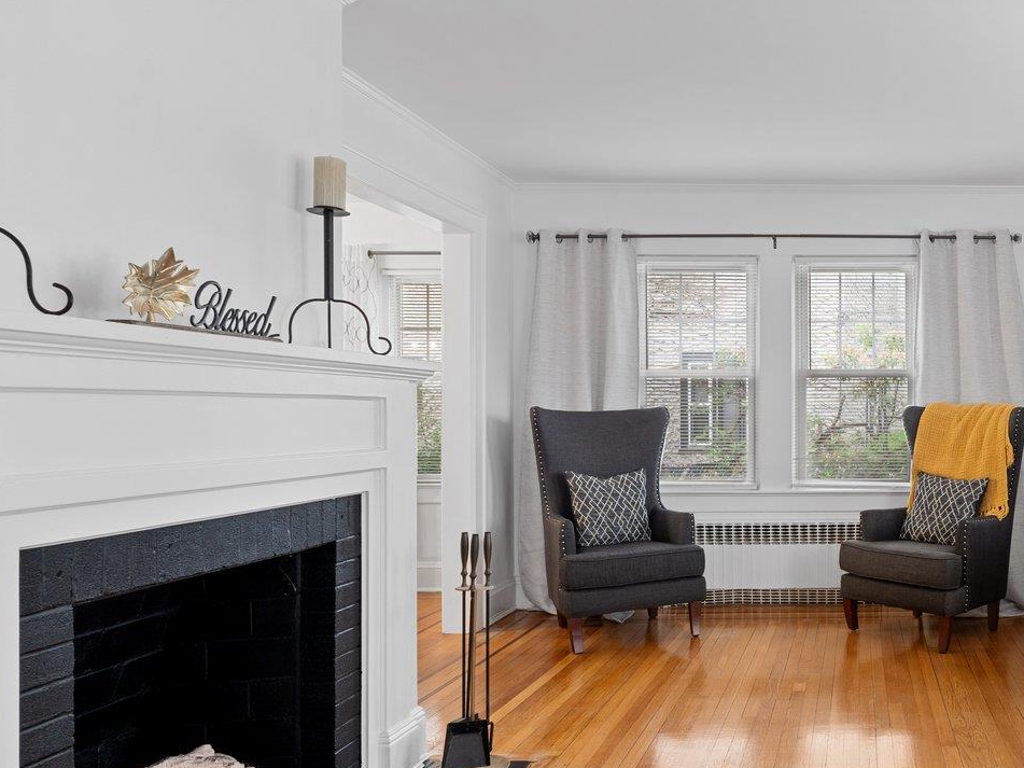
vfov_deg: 48.2
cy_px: 404
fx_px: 858
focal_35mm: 29
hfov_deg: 55.1
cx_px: 885
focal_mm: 14
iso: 200
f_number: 10
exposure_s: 1.6
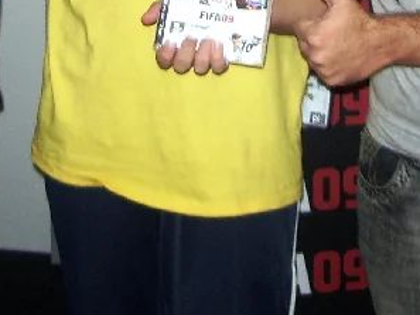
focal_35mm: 113
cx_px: 189
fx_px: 1372
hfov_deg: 17.4
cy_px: -191
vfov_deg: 12.3
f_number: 2.6
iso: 100
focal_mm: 5.8
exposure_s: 1/40
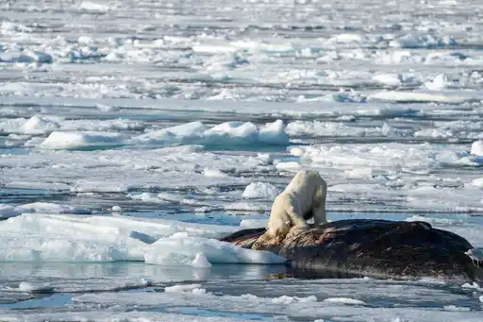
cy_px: 161
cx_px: 242
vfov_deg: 3.1
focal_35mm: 441
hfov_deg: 4.7
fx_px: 5915
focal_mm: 441
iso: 400
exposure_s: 1/1600
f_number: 6.3
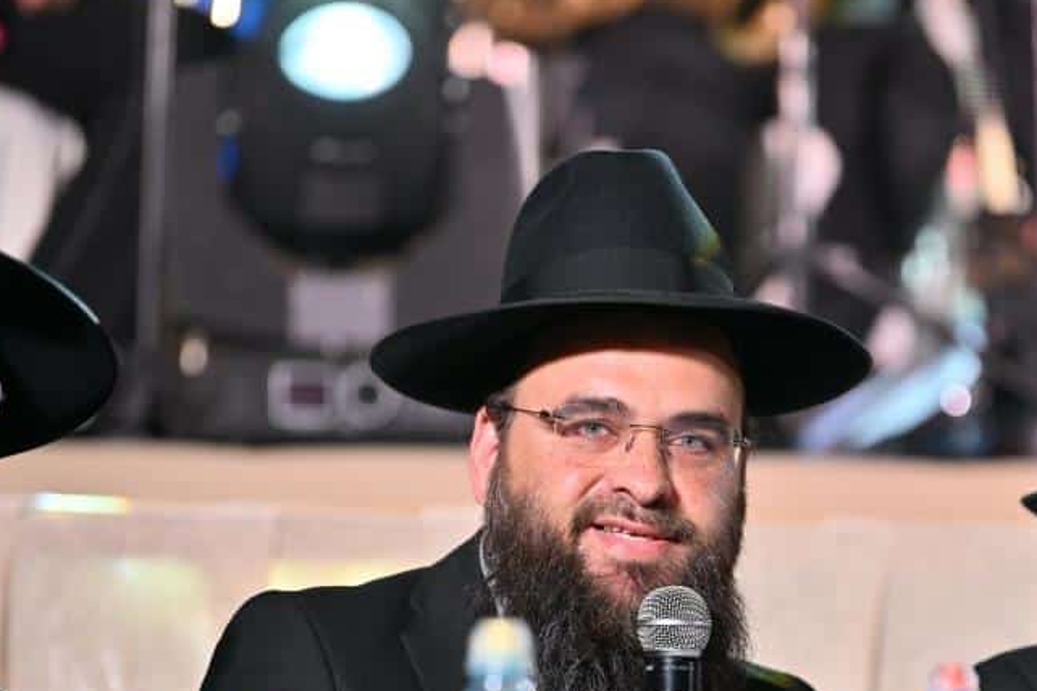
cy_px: 542
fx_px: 7806
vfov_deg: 5.1
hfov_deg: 7.6
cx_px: 682
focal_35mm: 271
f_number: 2.8
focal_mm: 170
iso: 320
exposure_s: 1/160
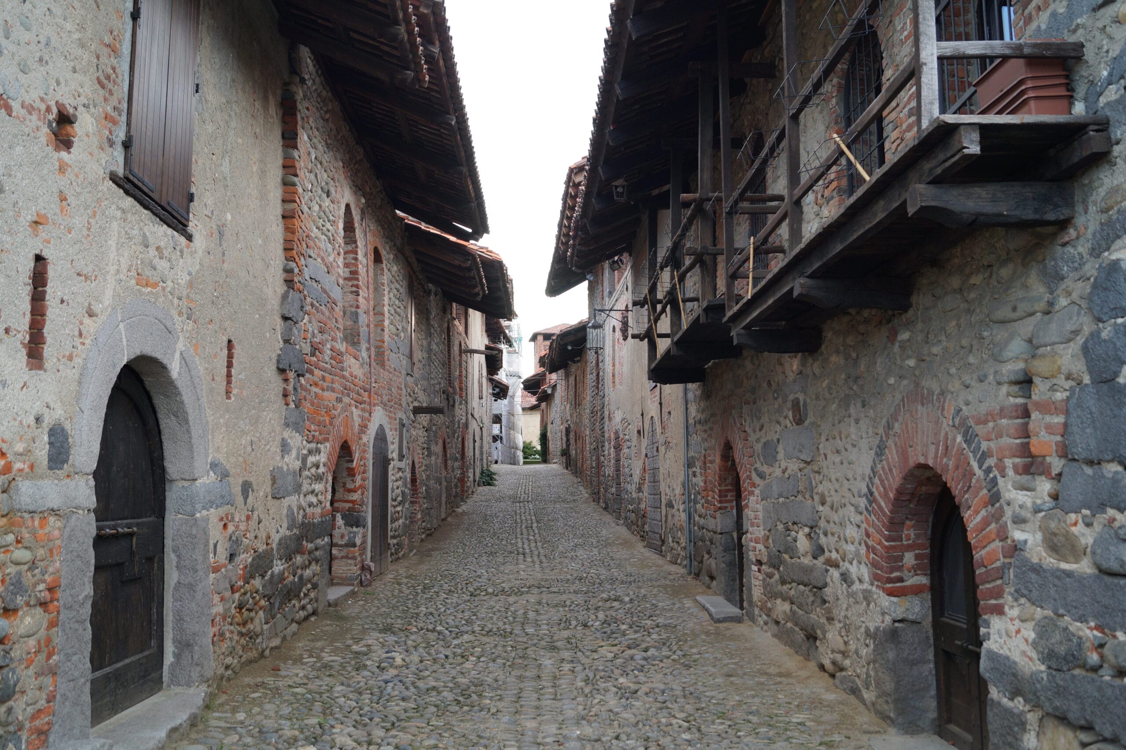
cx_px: 563
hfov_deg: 62.0
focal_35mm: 30
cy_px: 375
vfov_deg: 43.6
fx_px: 938
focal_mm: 20
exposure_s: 1/160
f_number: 4
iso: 200
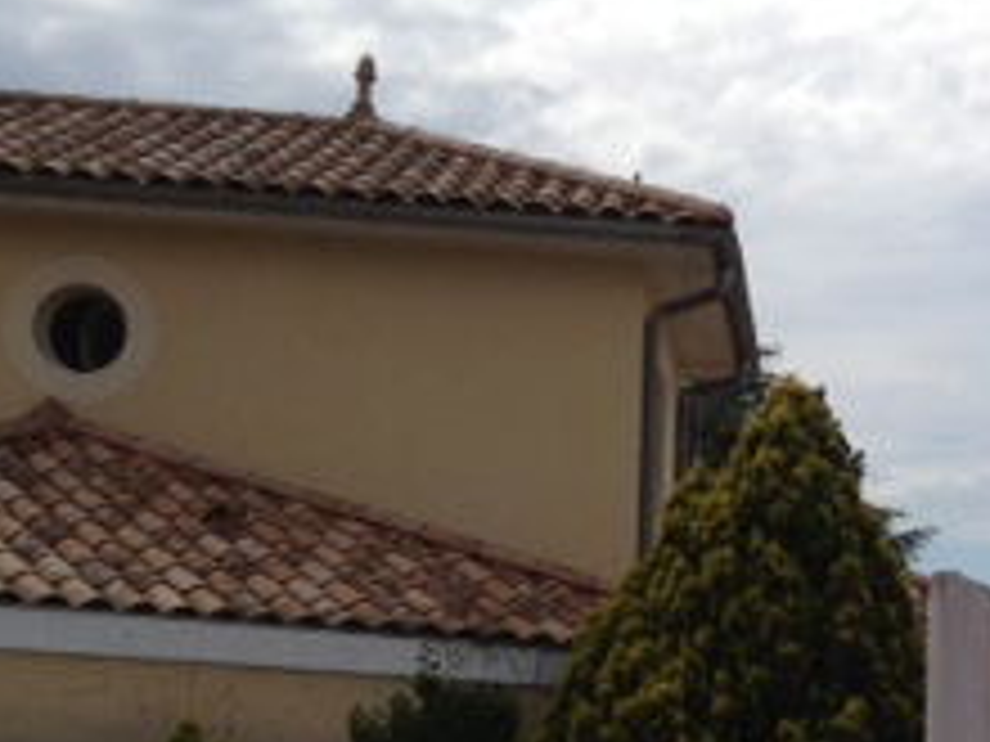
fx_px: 2917
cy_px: 827
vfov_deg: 14.2
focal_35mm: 102
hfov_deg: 18.0
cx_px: 1292
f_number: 2.4
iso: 50
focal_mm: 4.28
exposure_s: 1/2762
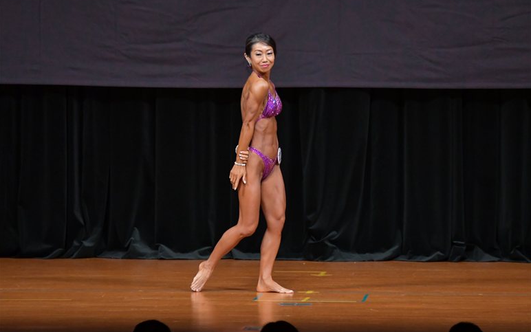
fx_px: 3995
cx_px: 265
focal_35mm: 276
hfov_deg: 7.6
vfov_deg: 4.8
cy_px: 156
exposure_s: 1/400
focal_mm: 180
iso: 4000
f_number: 5.6
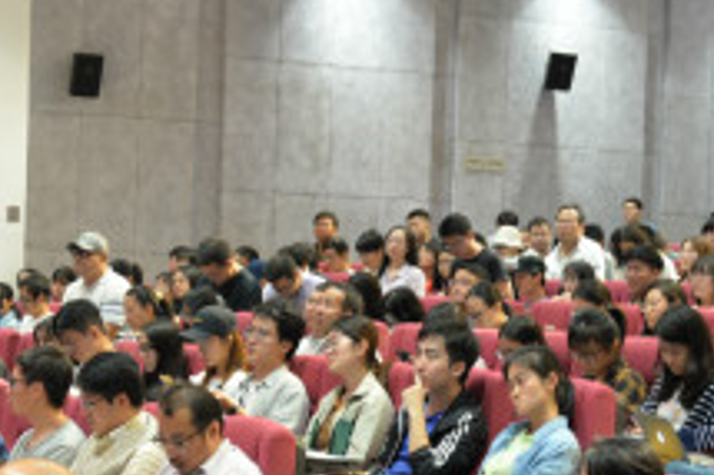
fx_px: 2101
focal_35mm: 106
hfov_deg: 19.3
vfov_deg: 12.9
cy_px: 349
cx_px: 299
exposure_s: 1/15
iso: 320
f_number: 4
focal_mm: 38
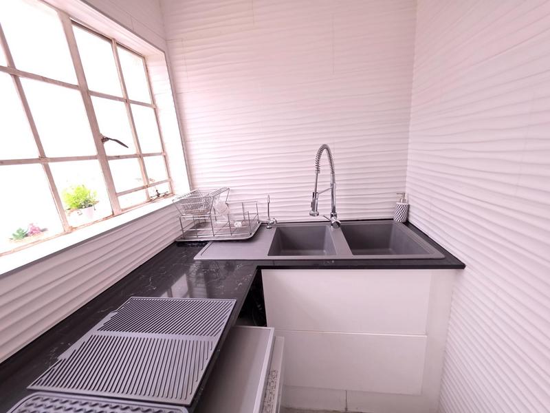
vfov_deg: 89.9
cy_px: 206
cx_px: 275
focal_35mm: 13
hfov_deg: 106.2
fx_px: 207
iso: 200
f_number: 1.9
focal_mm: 2.2
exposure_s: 1/100
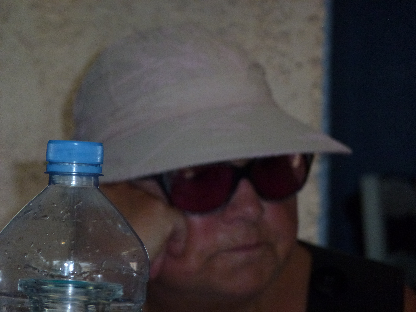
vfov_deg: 3.9
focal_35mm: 384
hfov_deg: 5.2
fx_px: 4615
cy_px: 156
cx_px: 208
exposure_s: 1/500
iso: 400
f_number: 5.9
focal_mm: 68.8
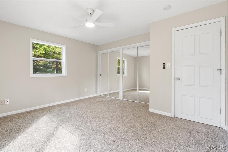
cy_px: 76
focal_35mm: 16
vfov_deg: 72.0
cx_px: 114
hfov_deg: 95.0
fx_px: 104
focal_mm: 11
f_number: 8
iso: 320
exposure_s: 1/2
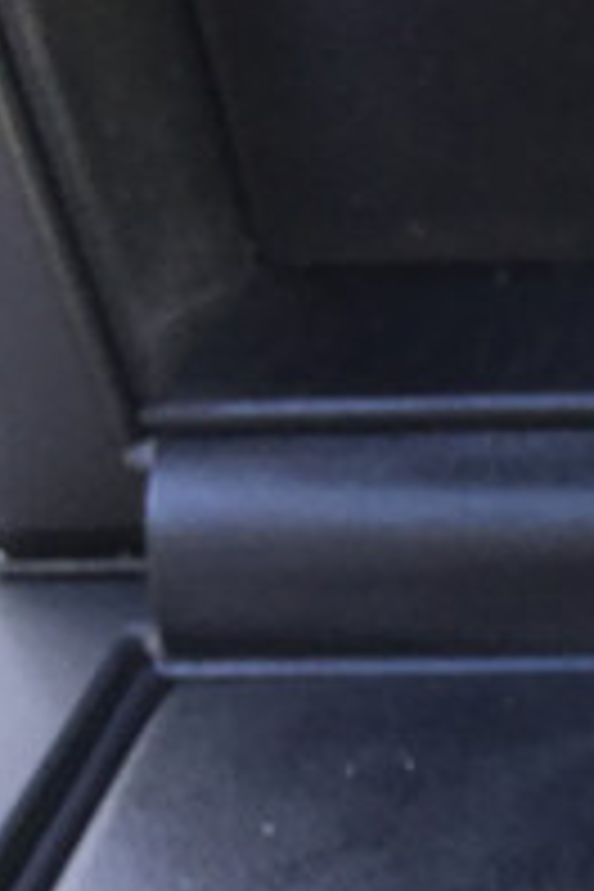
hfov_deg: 11.1
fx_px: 2574
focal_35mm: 104
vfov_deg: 19.6
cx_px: 1426
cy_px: 554
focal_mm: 3.3
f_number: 2.4
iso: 32
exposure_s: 1/60
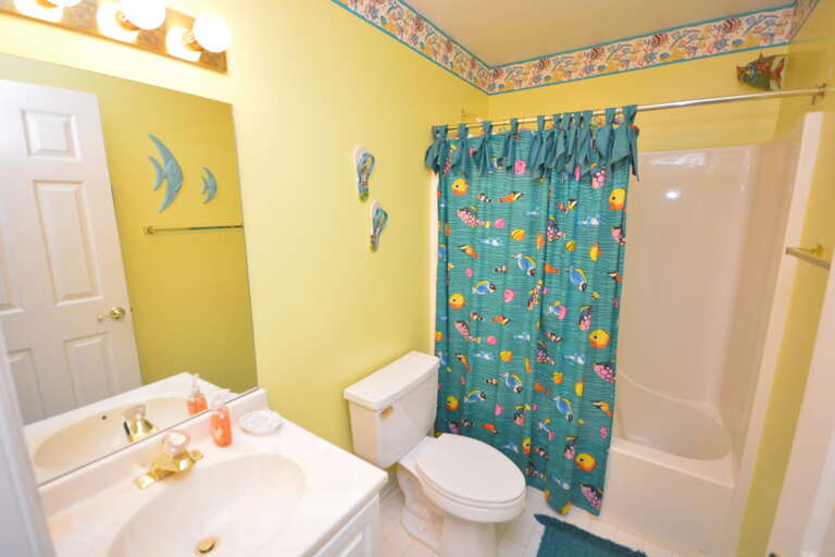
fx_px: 348
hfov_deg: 100.4
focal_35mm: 15
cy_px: 278
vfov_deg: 77.3
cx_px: 418
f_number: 4
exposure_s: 1/60
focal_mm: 10
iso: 1000
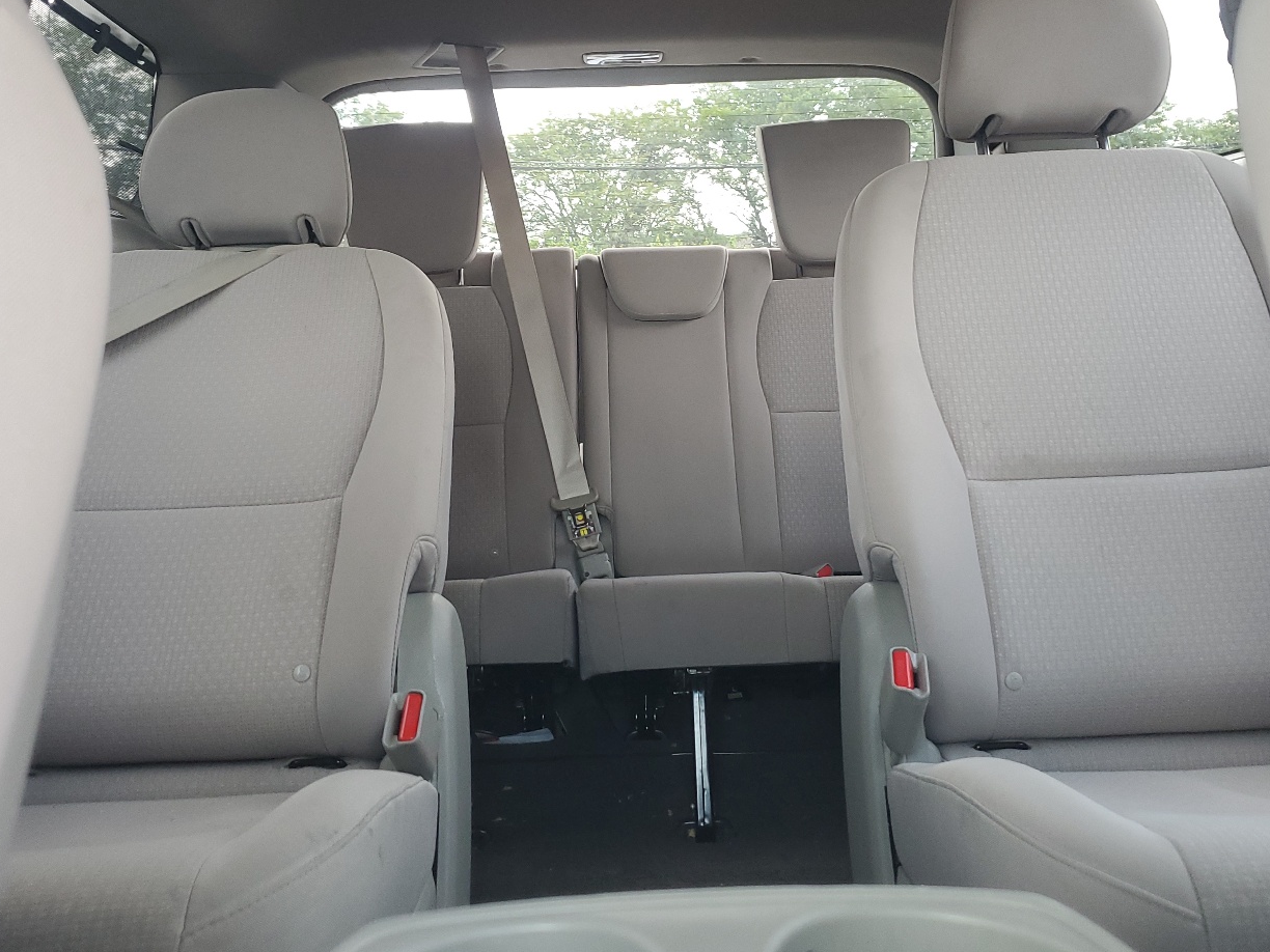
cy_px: 381
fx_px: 1247
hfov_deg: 53.9
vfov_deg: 41.6
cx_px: 673
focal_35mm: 34
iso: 86
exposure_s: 1/120
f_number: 1.5
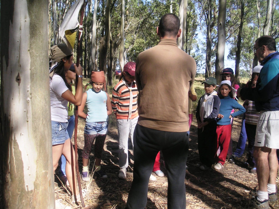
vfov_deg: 37.7
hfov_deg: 49.0
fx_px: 306
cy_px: 104
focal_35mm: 38
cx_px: 140
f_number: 2.8
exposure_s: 1/350
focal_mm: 6
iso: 50
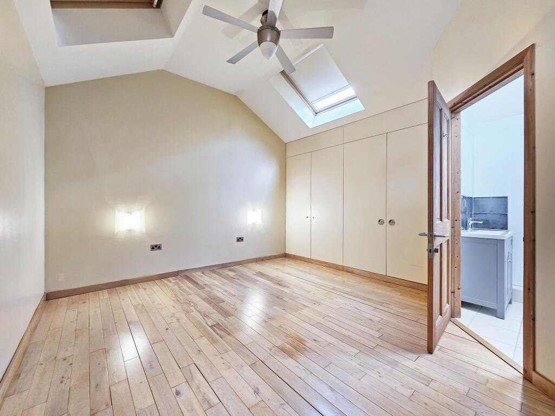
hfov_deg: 106.2
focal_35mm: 13
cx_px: 278
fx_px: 208
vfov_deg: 89.9
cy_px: 208
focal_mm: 2.2
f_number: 2.2
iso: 100
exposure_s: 1/50
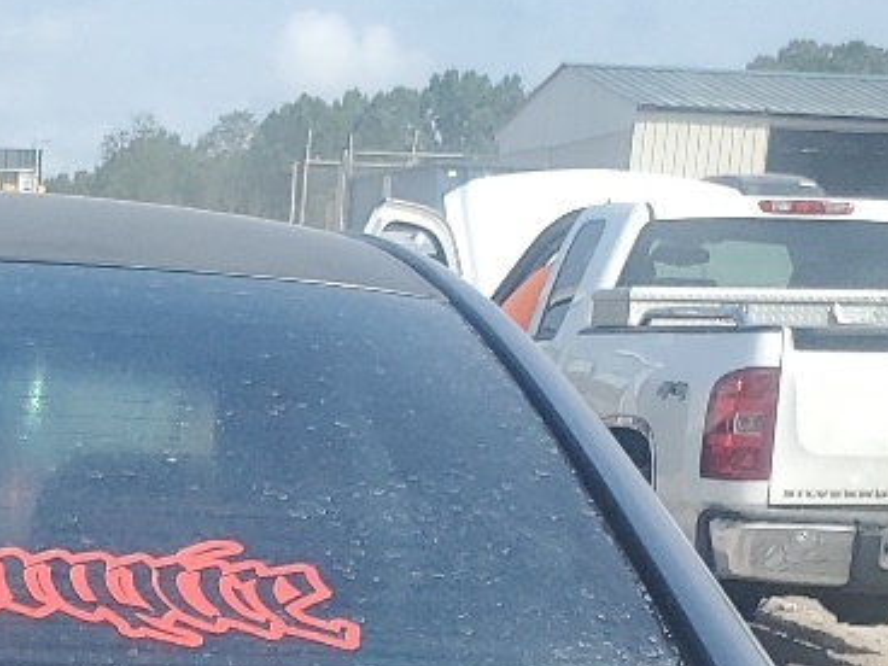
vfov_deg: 12.0
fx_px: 2899
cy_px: 1202
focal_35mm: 113
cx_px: -256
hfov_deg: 16.5
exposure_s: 1/2500
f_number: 1.5
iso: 50
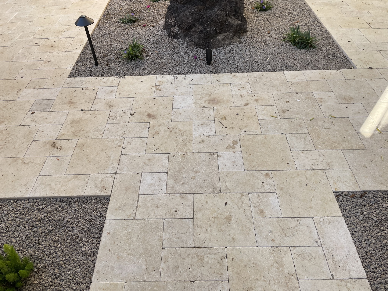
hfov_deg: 67.3
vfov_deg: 53.1
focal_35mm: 26
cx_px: 194
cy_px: 146
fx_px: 291
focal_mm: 4.2
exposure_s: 1/774
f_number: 1.6
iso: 32
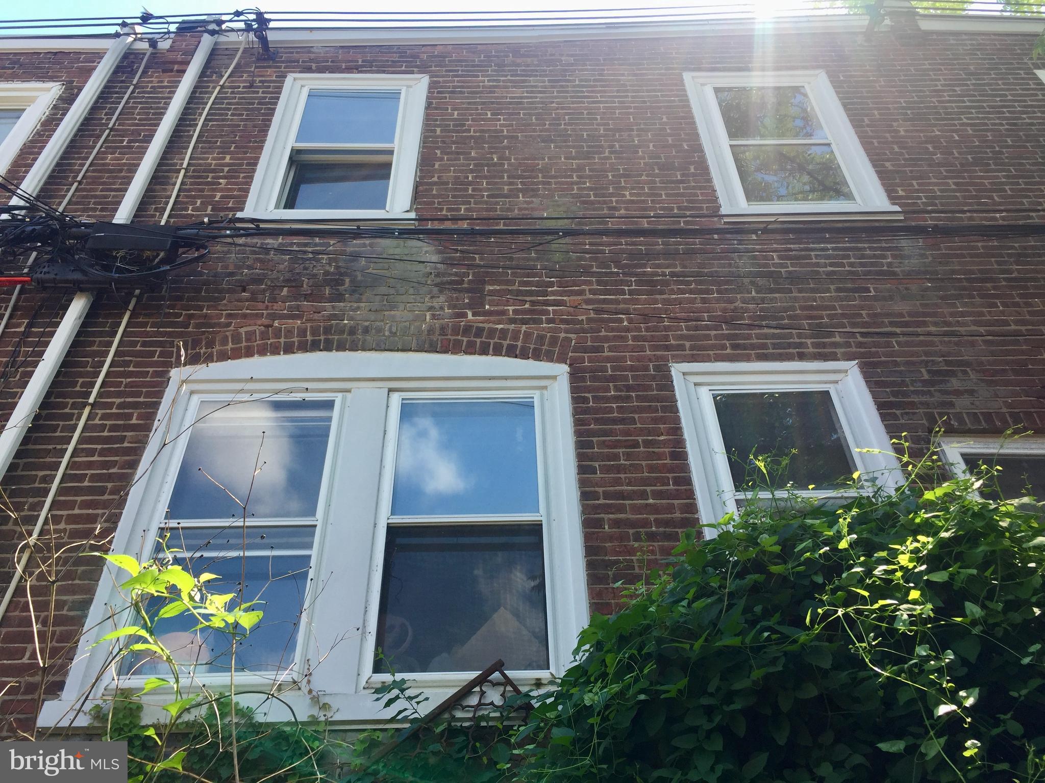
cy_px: 392
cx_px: 522
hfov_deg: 61.7
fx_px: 875
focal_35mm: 29
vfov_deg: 48.2
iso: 32
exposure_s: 1/488
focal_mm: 4.15
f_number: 2.2
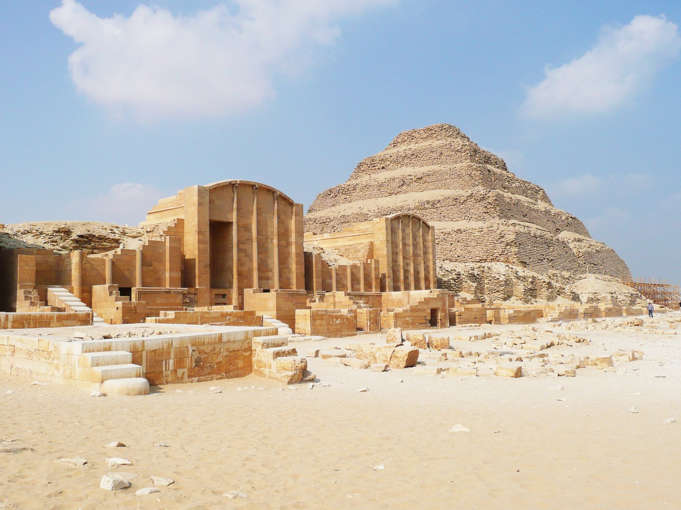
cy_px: 255
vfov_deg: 41.8
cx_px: 340
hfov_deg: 54.0
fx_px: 669
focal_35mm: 34
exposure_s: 1/400
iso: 100
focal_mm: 5.5
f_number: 9
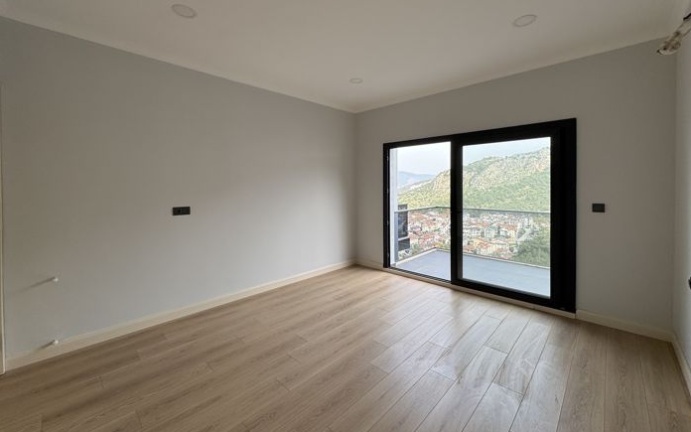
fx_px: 282
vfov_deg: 74.5
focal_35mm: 15
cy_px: 191
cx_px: 348
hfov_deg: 101.5
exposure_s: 1/253
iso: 40
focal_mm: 2.22
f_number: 2.2
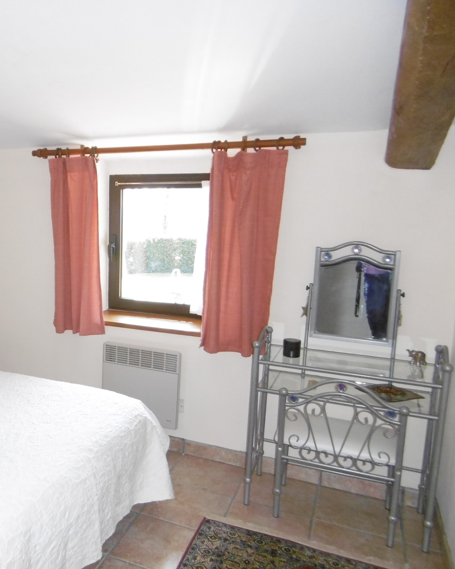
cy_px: 285
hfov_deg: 42.9
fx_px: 539
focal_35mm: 32
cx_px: 67
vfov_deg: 55.7
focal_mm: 4.3
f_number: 3.1
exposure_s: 1/125
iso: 250
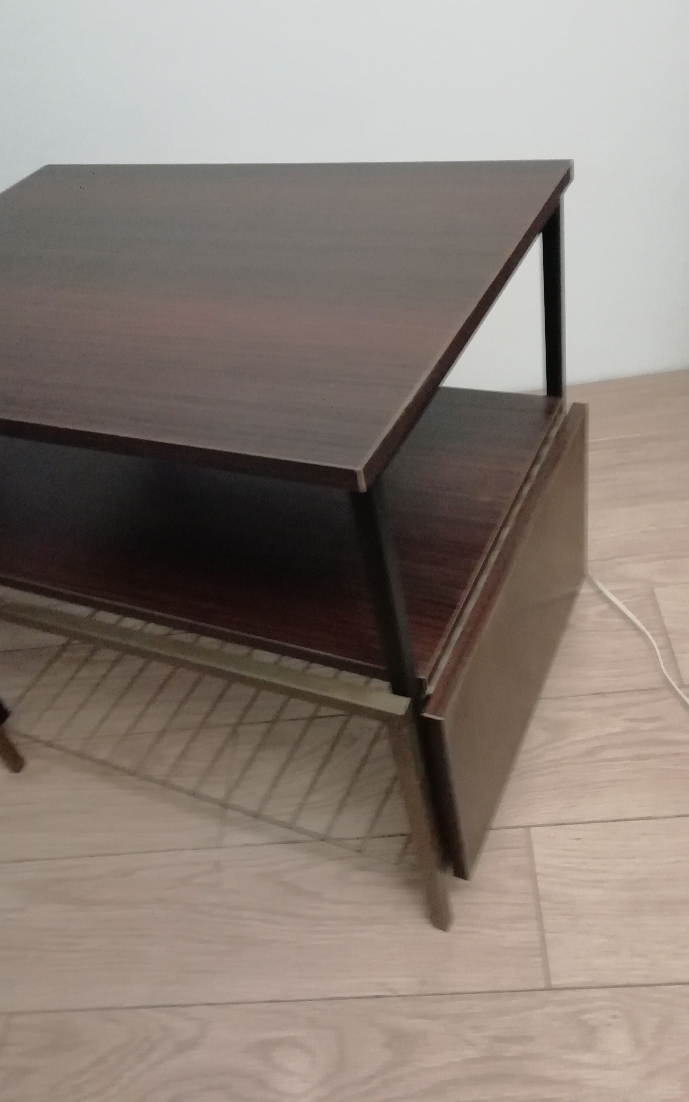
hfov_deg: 43.1
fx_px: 871
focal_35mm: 29
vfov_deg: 64.6
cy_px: 545
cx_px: 351
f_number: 2.2
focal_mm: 3.46
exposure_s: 1/16.7
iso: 500
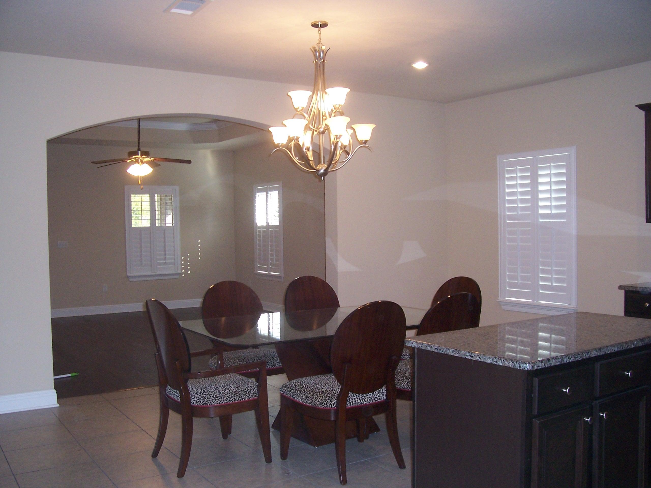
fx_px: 639
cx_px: 326
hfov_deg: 54.0
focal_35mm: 34
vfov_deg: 41.8
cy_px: 244
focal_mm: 5.6
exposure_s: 1/60
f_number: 2.7
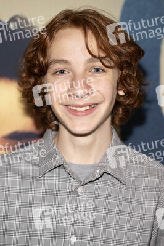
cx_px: 82
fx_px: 1027
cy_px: 123
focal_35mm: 150
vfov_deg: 13.7
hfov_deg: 9.1
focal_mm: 150
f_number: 4.5
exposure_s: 1/200
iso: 800
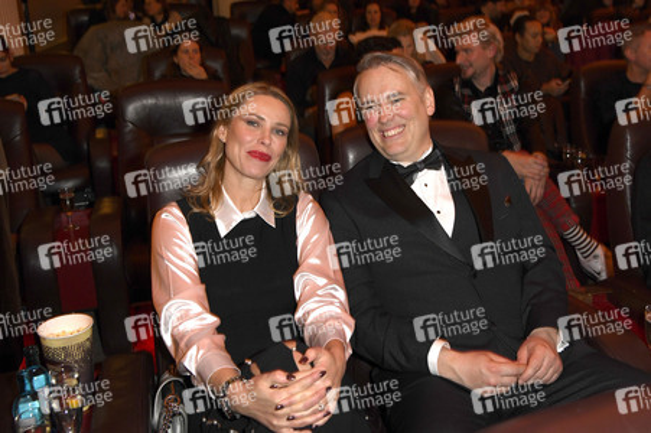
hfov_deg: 58.8
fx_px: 578
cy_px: 216
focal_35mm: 32
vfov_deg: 41.1
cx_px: 326
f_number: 5
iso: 1600
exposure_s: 1/50
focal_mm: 32
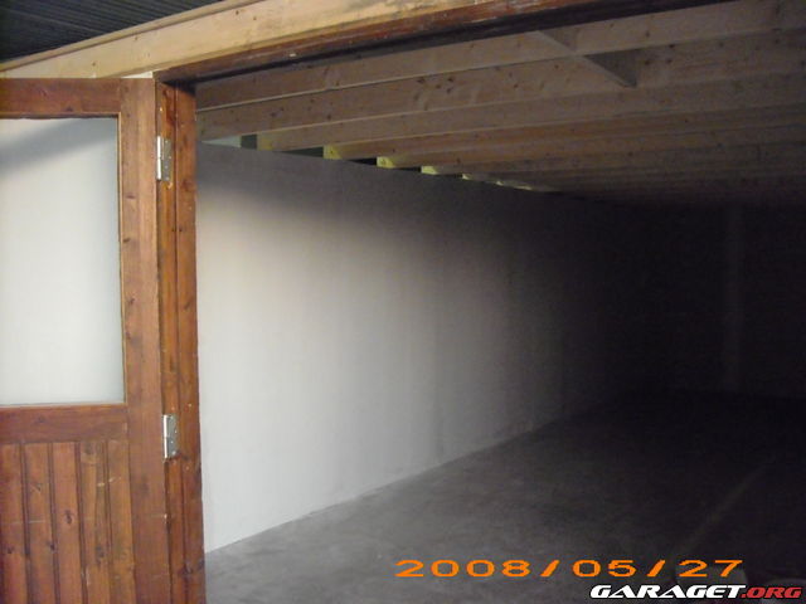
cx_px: 403
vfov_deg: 38.7
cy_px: 302
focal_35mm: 37
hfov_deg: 50.1
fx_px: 862
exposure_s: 1/50
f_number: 2.7
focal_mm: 6.2
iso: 1000
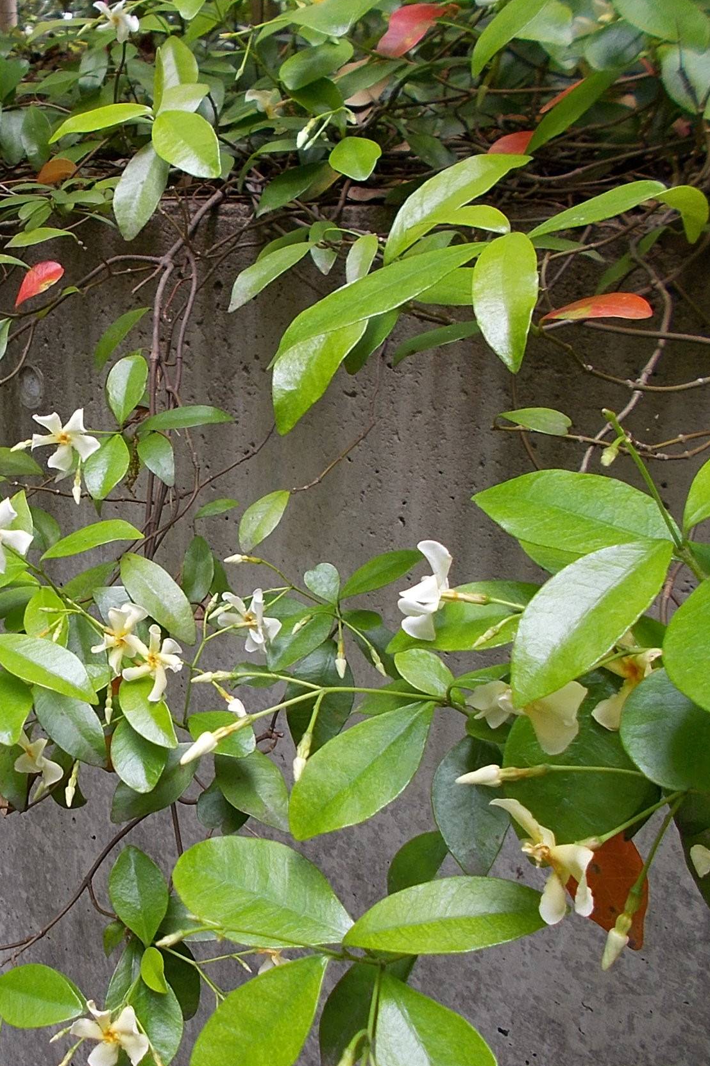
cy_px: 522
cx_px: 71
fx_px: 1095
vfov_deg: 51.9
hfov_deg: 34.0
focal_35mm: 37
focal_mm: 4.6
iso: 80
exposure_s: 1/50
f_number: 3.2
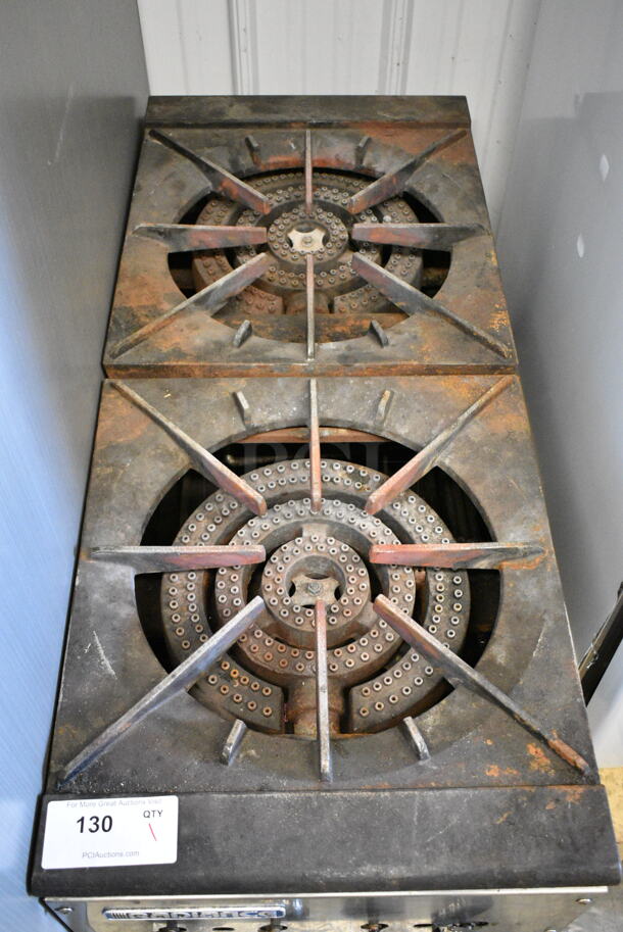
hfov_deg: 36.9
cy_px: 466
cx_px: 312
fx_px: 933
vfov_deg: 53.1
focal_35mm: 36
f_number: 4
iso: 6400
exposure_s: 1/60
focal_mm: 24
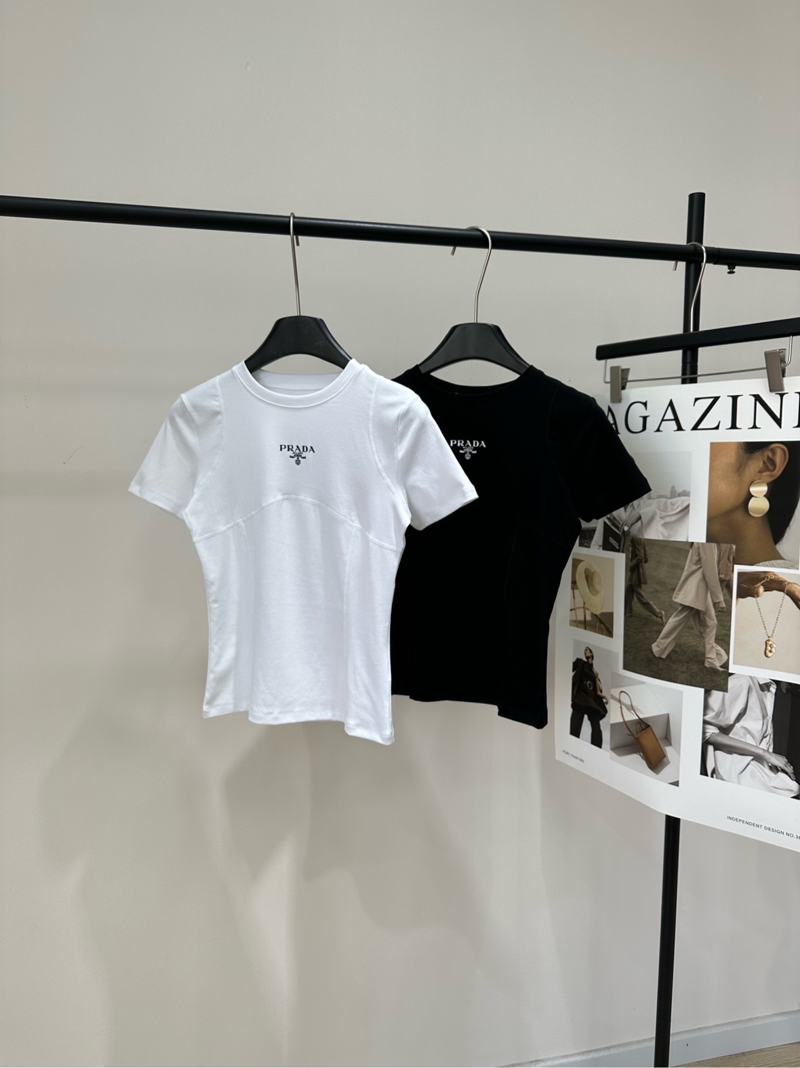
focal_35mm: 24
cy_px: 534
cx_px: 400
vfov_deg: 71.6
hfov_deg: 56.8
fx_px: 740
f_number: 1.78
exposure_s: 1/329
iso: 80
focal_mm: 6.86
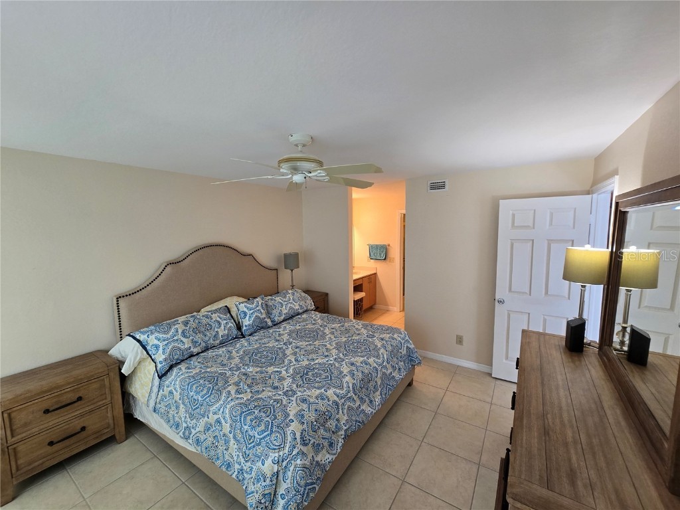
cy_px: 255
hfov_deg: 106.2
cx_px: 340
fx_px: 255
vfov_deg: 89.9
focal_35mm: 13
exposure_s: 1/60
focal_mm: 2.2
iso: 125
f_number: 2.2
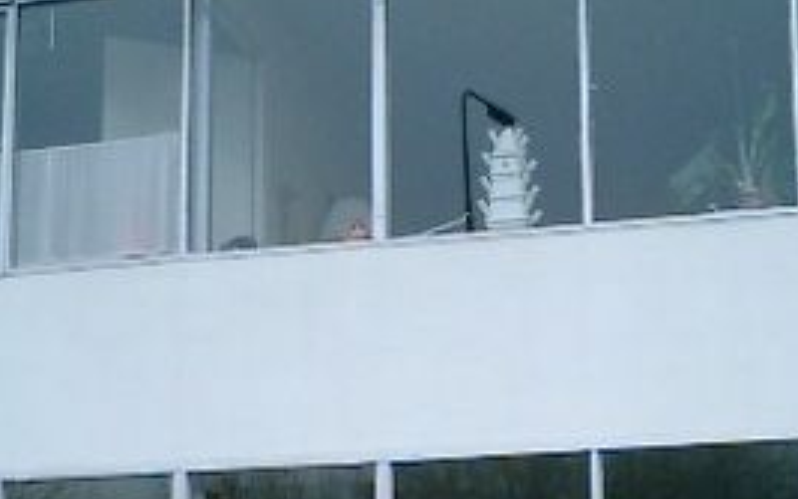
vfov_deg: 13.9
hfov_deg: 22.3
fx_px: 2023
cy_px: 462
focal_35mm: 93
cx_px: 466
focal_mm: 7.5
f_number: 3.2
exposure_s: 1/80
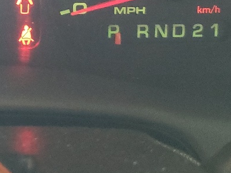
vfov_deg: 13.3
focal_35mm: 106
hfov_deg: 17.5
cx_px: -60
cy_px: -74
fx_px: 707
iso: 416
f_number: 1.5
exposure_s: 1/30
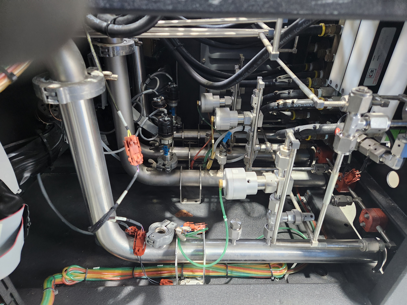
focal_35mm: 23
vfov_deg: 58.9
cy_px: 152
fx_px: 270
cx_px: 204
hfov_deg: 73.9
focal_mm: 5.4
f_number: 1.8
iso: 500
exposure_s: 1/40
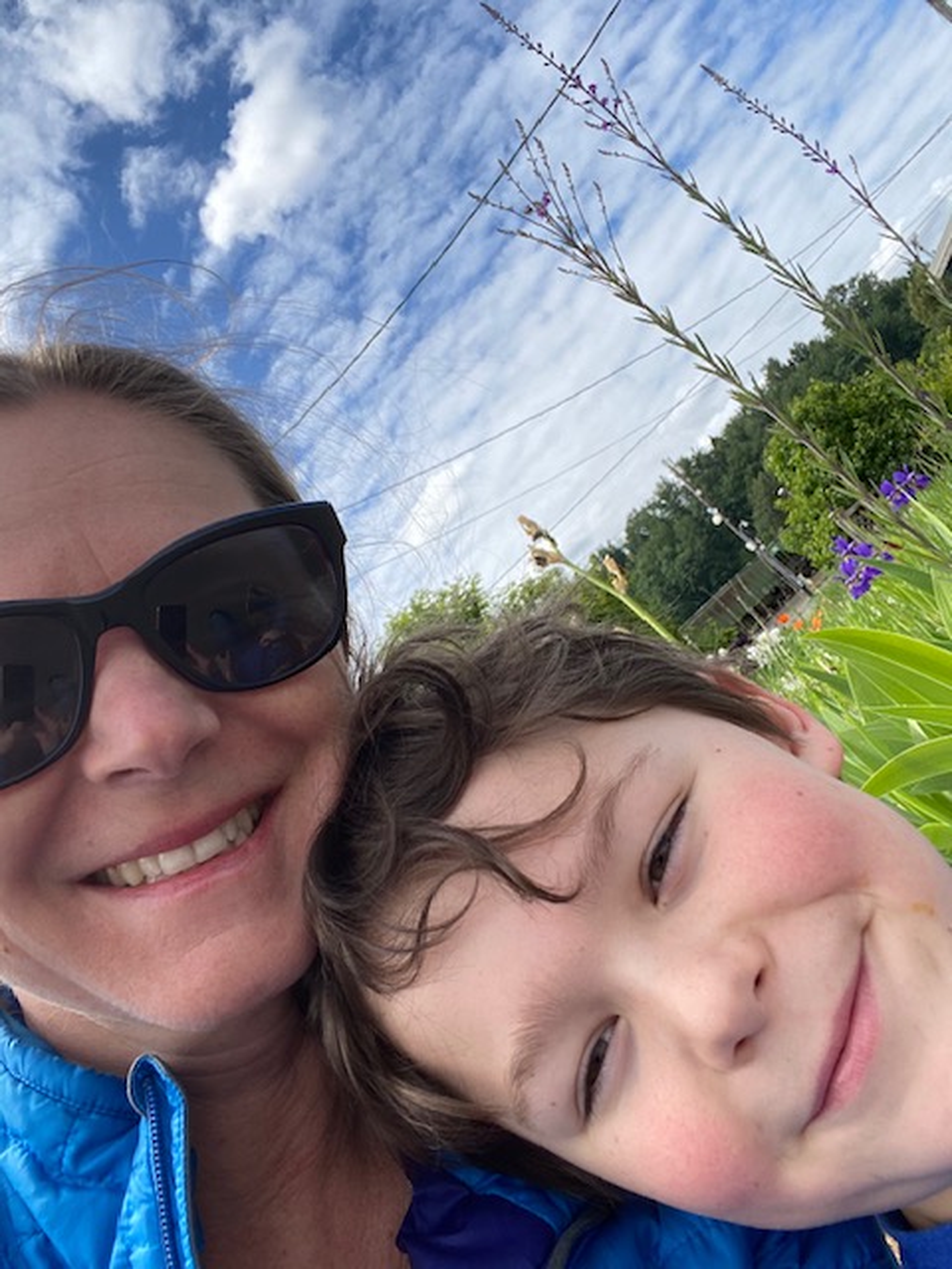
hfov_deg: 46.8
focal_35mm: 30
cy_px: 634
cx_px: 476
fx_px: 1100
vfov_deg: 60.0
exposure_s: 1/491
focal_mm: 2.71
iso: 25
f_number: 2.2
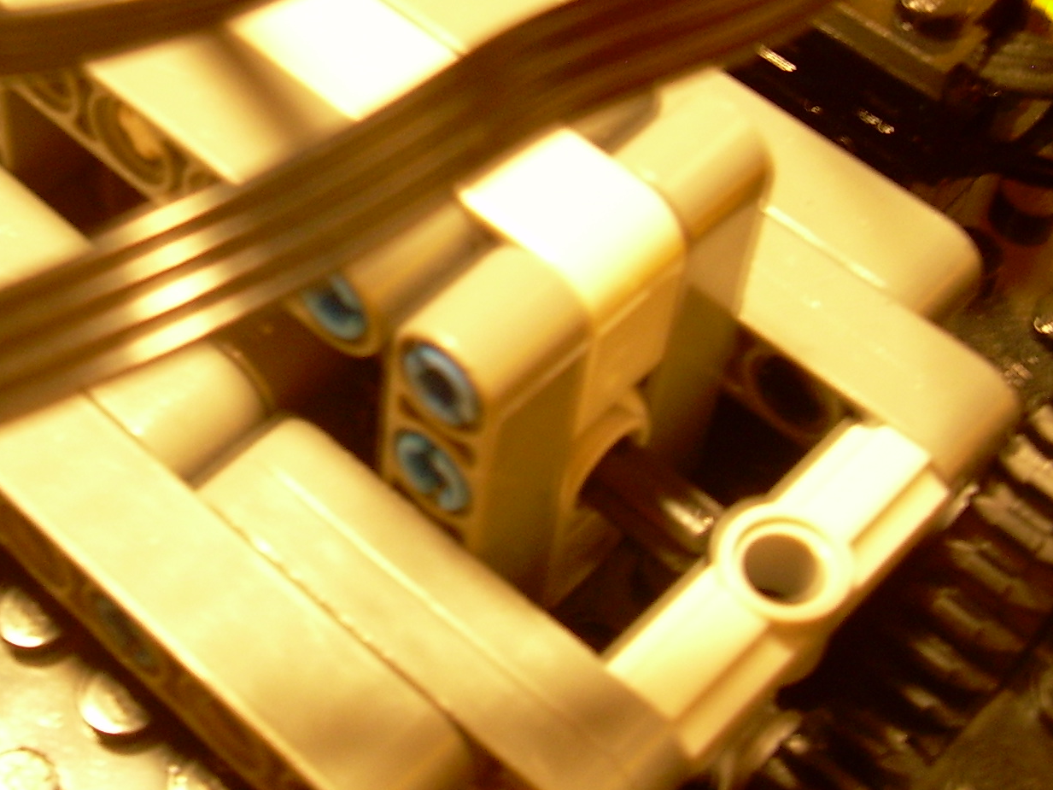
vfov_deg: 20.7
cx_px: 117
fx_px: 2130
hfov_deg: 26.9
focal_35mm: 70
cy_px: 113
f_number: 2.8
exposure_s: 1/2
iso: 119
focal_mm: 6.3
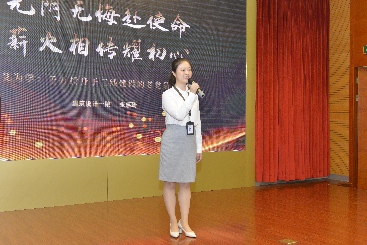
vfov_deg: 30.5
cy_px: 122
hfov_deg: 44.5
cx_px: 184
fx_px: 449
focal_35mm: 44
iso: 1600
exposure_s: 1/100
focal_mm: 44
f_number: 5.6
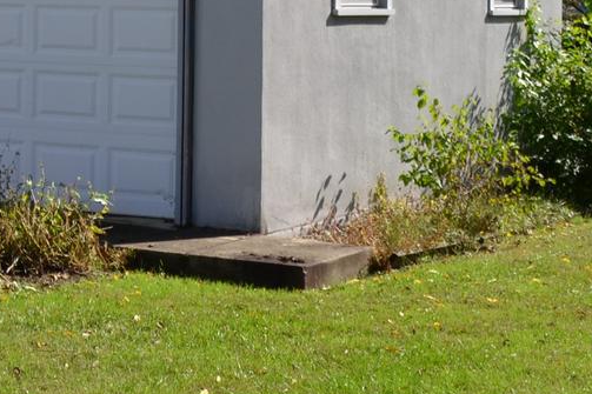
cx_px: -104
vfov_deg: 12.0
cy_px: -146
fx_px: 1808
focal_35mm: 110
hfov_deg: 17.8
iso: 100
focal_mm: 18
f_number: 7.1
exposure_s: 1/200
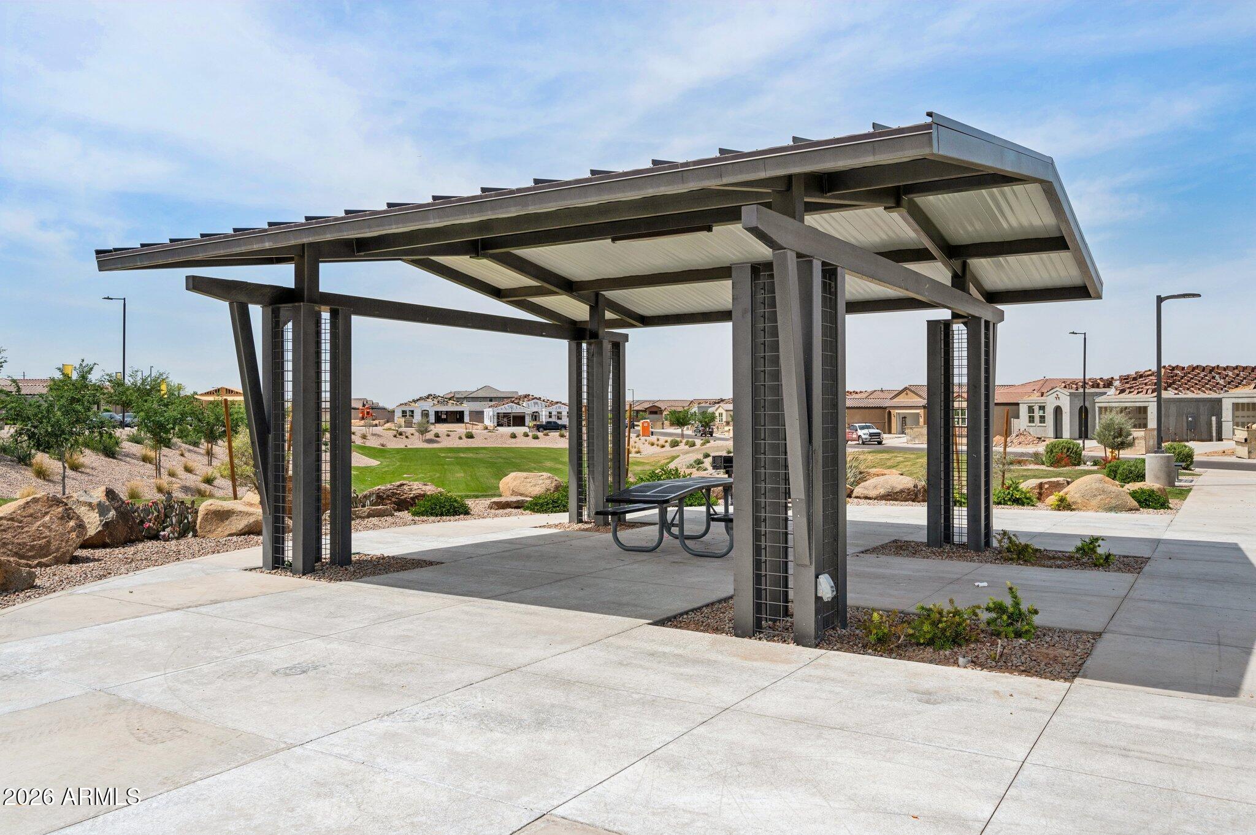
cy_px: 418
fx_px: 889
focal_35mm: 26
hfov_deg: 70.5
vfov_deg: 50.3
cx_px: 628
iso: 320
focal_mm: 25.5
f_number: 8
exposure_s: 1/1600
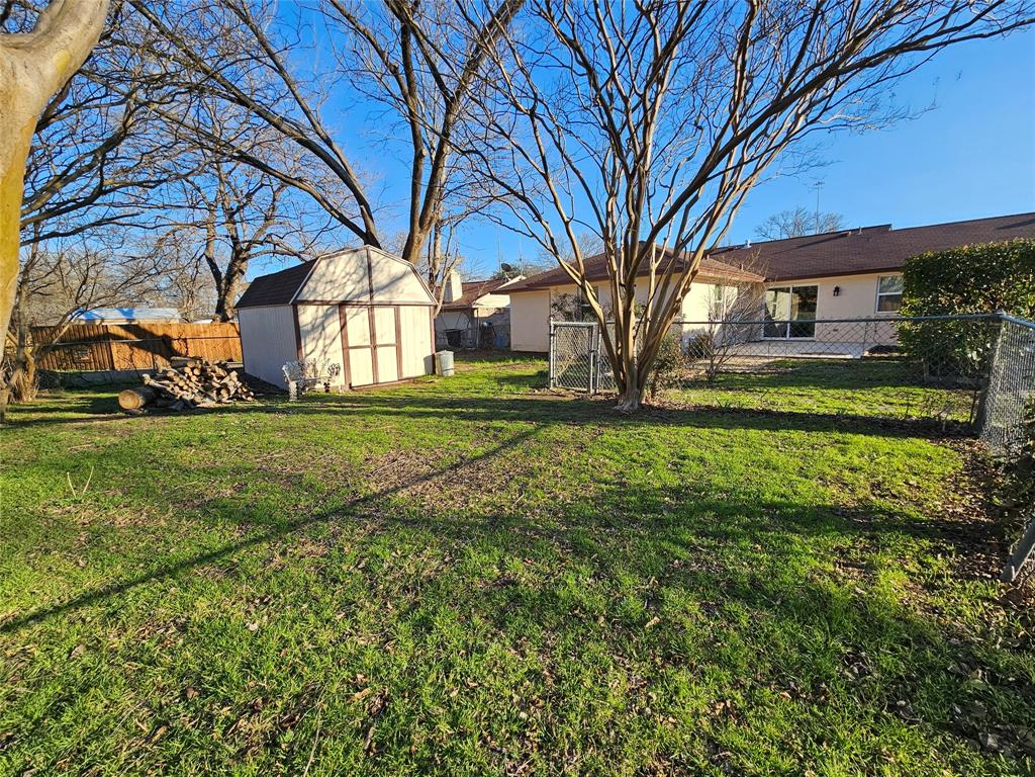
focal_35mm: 13
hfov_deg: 106.2
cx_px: 518
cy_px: 388
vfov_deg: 89.9
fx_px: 389
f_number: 2.2
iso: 50
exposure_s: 1/986
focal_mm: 2.2
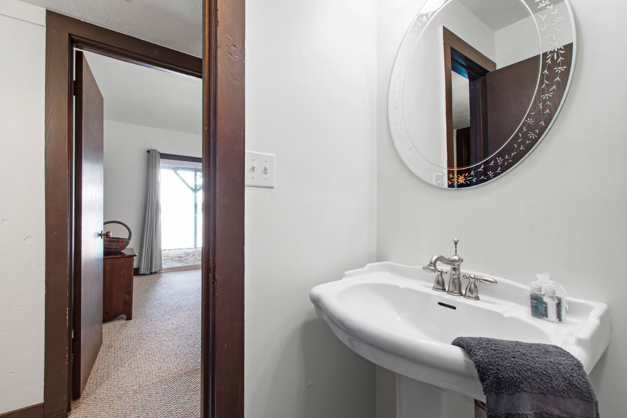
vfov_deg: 77.3
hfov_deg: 100.4
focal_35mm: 15
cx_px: 314
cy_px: 209
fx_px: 261
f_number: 8
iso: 100
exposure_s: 1/2.5
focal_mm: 10
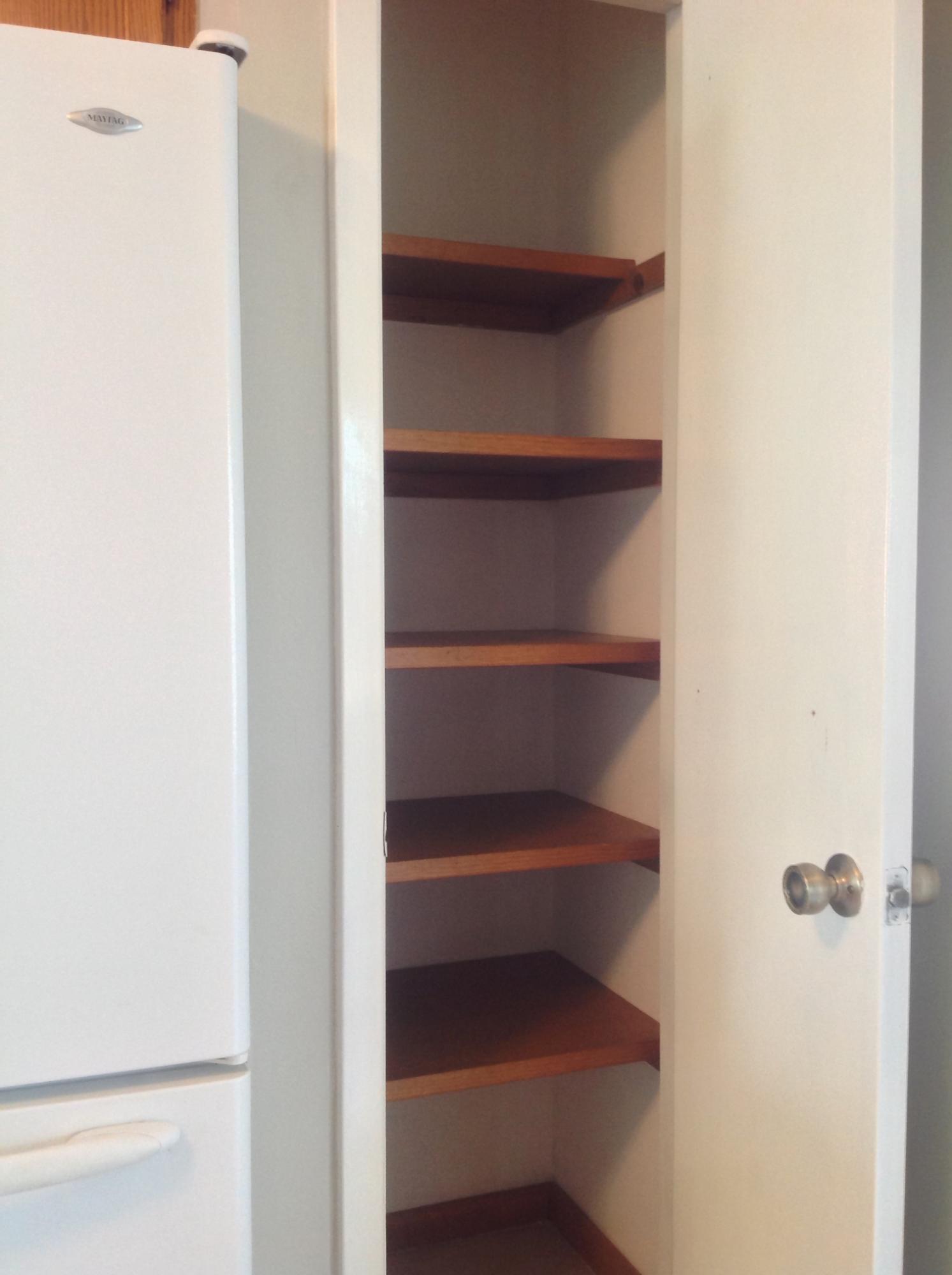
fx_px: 1287
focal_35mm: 35
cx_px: 476
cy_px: 638
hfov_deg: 40.6
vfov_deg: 52.7
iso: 100
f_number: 2.4
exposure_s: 1/15
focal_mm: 4.28
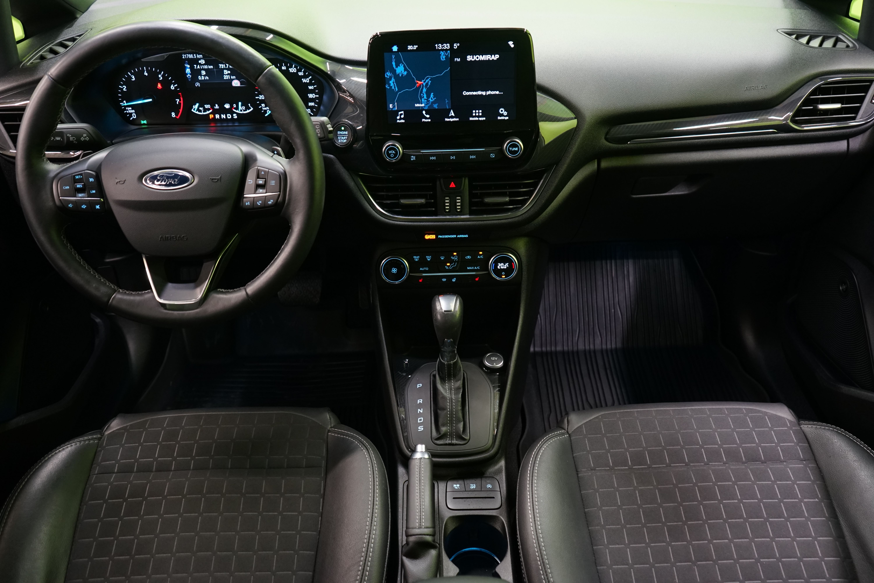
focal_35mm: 31
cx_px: 437
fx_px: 753
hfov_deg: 60.3
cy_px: 292
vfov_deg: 42.3
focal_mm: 31
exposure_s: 1/15
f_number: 4.5
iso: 1600
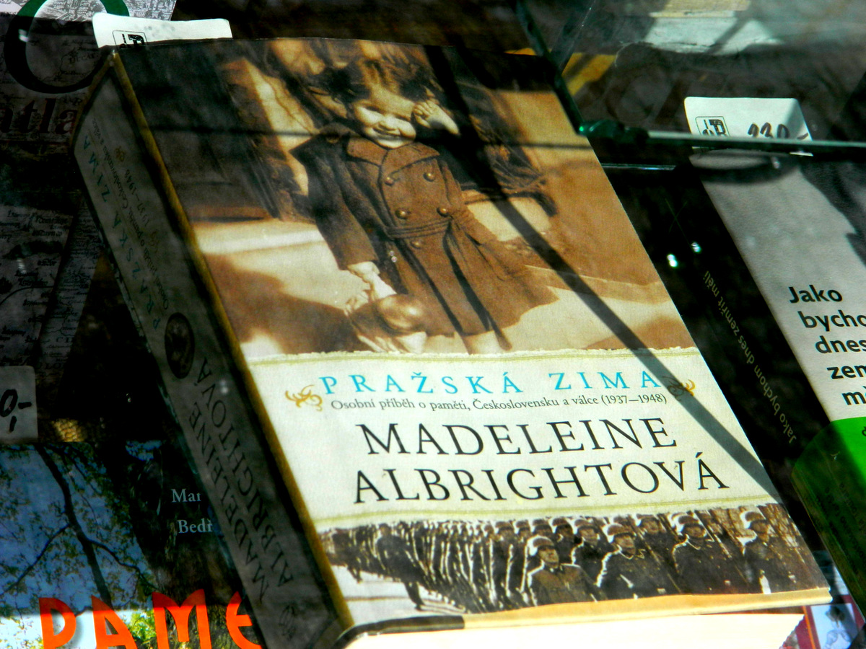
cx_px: 433
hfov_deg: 15.3
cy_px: 324
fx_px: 3227
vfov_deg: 11.5
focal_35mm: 129
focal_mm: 23.2
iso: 80
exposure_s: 1/640
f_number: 4.7
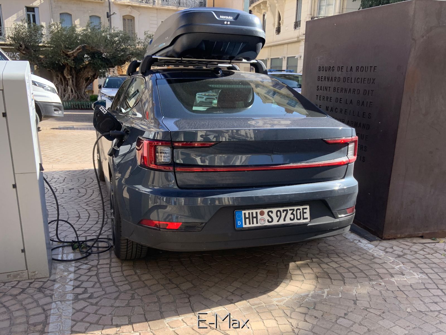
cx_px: 223
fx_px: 335
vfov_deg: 53.1
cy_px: 168
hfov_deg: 67.3
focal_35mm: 26
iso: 25
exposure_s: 1/485
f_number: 1.8
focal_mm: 4.25
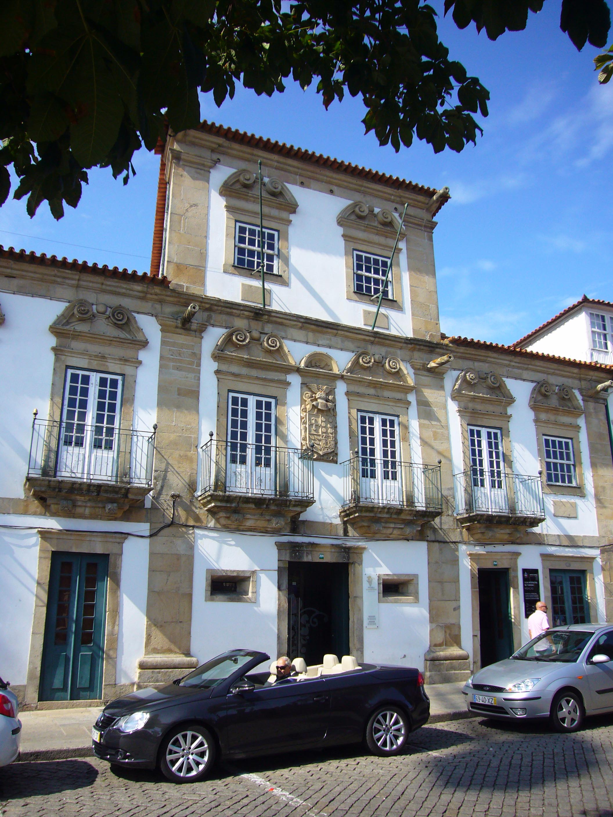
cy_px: 408
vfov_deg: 63.4
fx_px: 661
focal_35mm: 28
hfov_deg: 49.7
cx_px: 306
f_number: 5.6
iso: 80
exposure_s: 1/250
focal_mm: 4.6
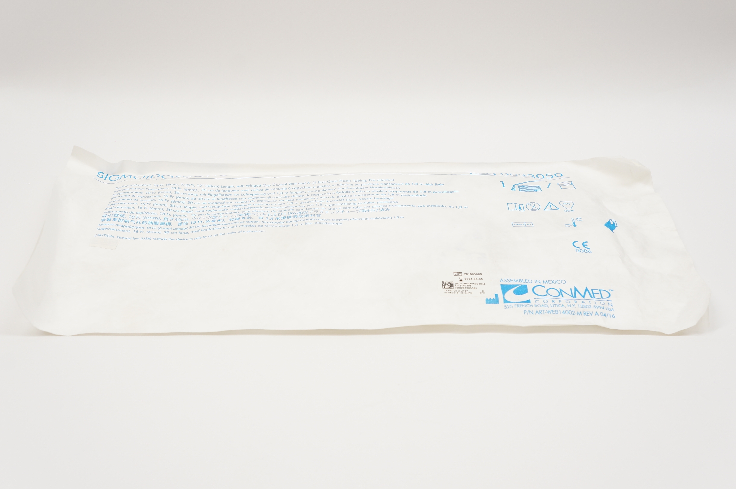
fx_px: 796
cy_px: 244
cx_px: 368
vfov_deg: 34.1
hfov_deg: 49.6
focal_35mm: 39
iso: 400
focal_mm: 26
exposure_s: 1/60
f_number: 6.3
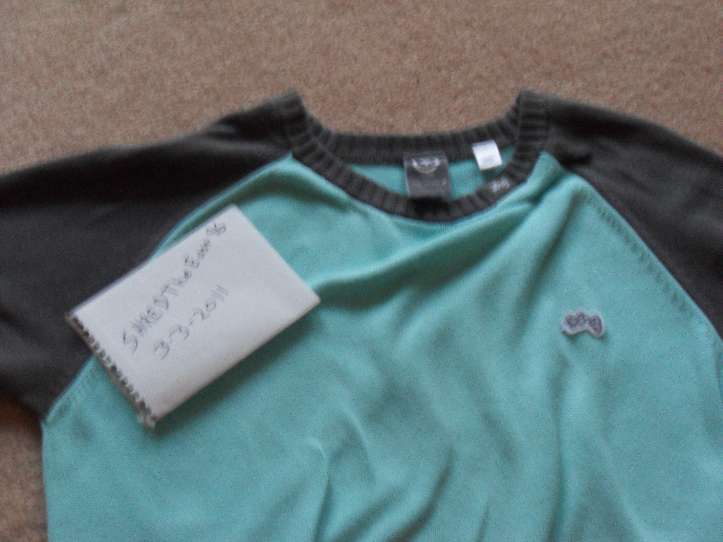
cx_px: 362
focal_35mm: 67
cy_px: 271
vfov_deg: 21.9
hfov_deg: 29.0
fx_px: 1399
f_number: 4.3
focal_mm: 12.2
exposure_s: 1/15
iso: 400
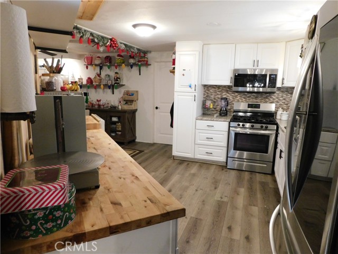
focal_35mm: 23
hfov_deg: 73.9
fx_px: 225
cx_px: 169
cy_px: 127
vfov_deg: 58.9
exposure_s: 1/30
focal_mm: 4
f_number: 3
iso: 400
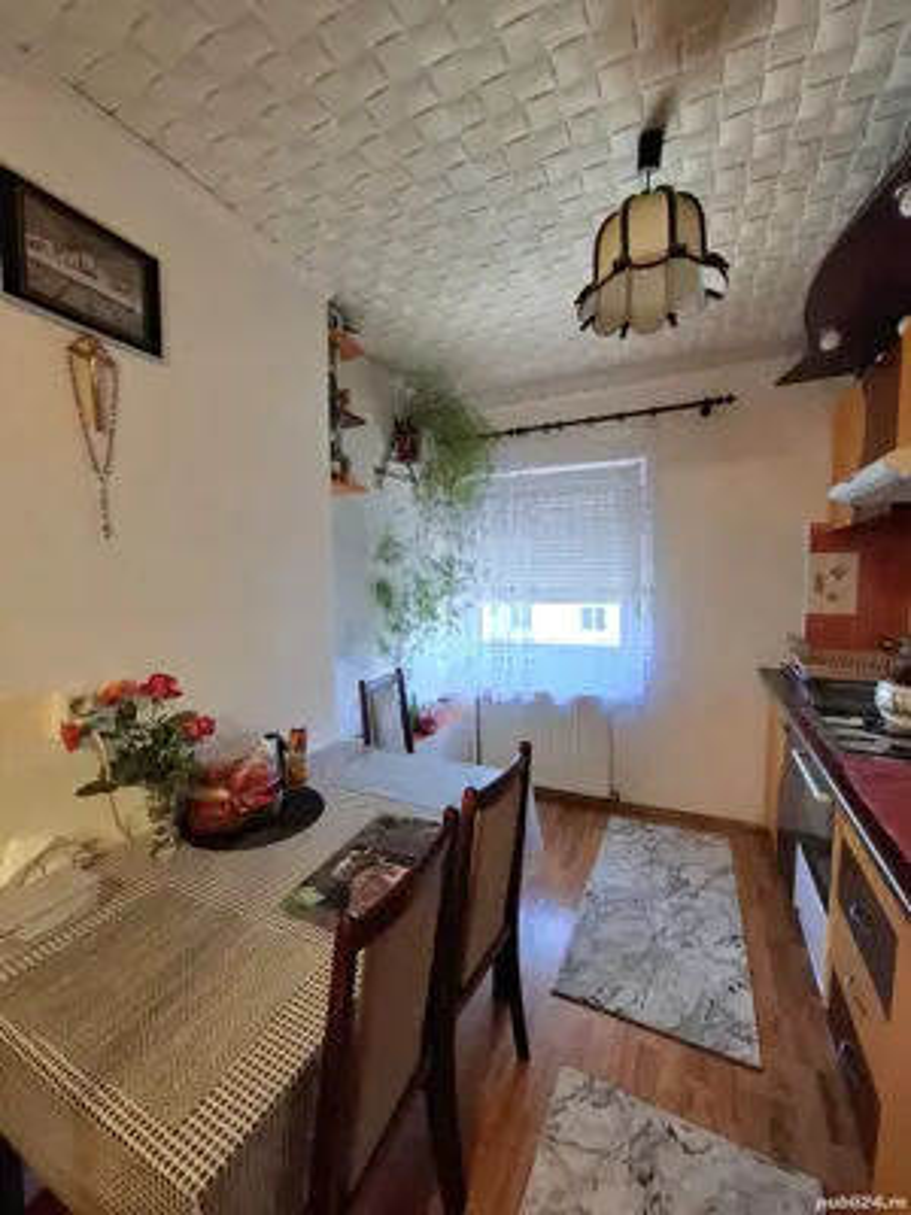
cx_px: 456
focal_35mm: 13
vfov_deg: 106.2
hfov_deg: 89.9
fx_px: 456
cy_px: 608
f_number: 2.2
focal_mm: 1.74
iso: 200
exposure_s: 1/50
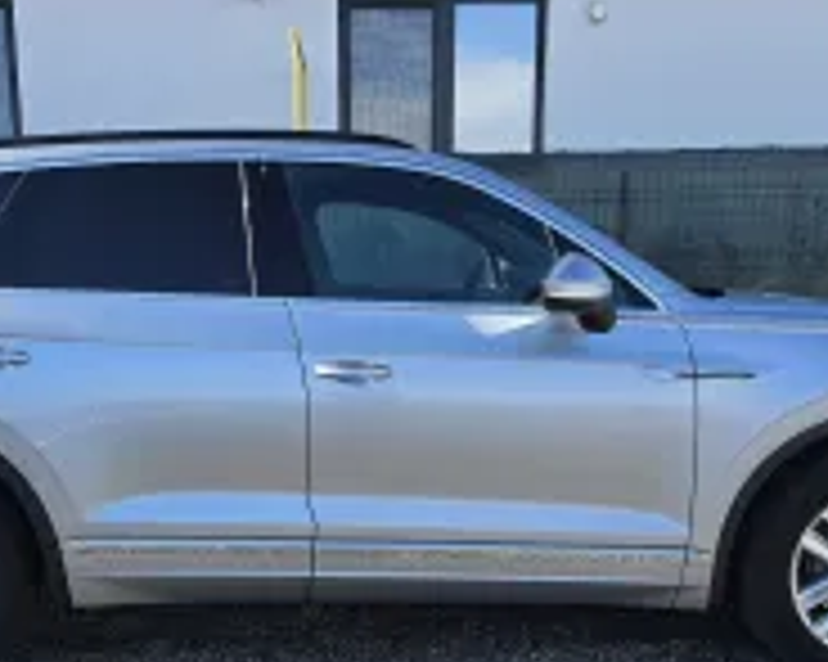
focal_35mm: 44
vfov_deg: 33.7
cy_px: 455
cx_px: 356
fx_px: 1078
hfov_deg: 41.9
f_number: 1.7
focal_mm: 6.3
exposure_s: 1/209
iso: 12
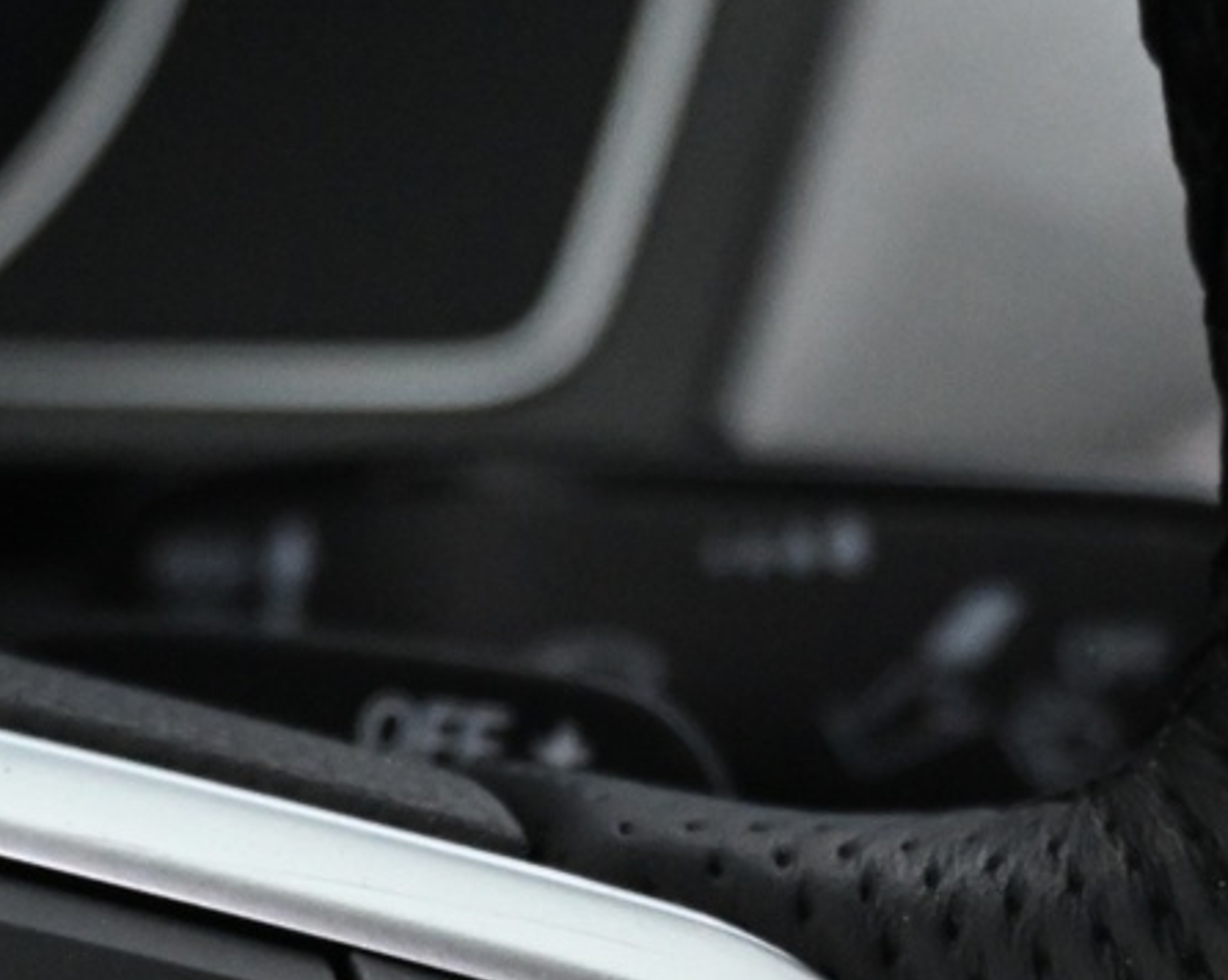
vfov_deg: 12.6
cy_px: 1324
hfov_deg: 16.1
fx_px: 4274
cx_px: 63
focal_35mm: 118
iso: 3600
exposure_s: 1/40
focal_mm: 23
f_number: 4.2
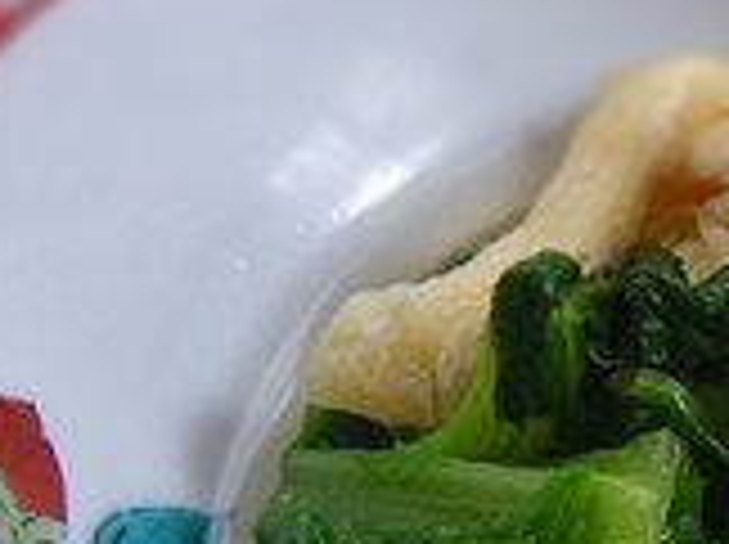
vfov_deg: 17.4
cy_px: 409
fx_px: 1766
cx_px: 801
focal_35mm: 84
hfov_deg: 22.1
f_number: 3.8
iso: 800
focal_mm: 6.1
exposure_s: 1/40
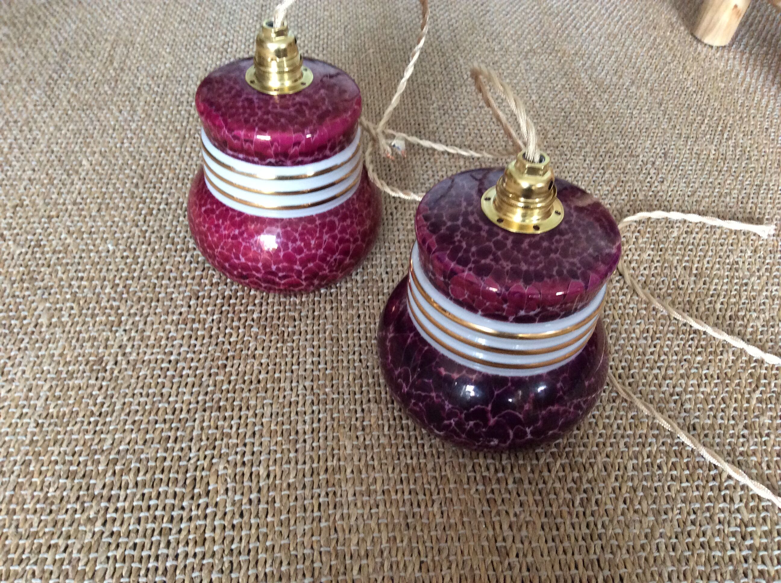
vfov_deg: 44.1
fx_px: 721
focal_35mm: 32
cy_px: 292
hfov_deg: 56.9
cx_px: 390
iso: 160
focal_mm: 3.3
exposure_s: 1/25
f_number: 2.4
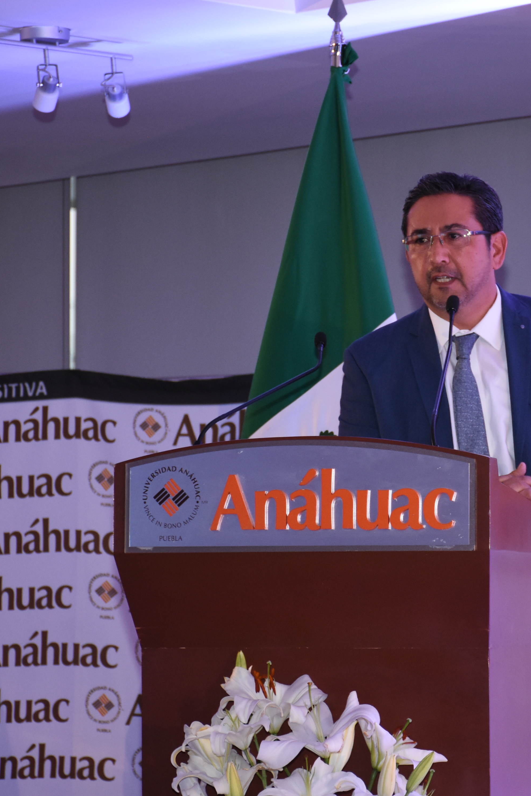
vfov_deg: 12.1
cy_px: 398
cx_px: 487
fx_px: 3755
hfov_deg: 8.1
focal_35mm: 170
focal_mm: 75
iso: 1250
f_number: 5.6
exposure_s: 1/60
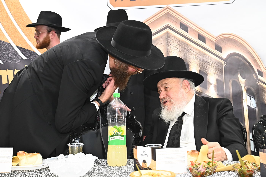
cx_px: 133
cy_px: 88
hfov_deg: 34.5
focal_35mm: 58
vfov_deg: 23.4
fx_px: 428
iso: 3200
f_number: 8
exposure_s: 1/200
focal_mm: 58
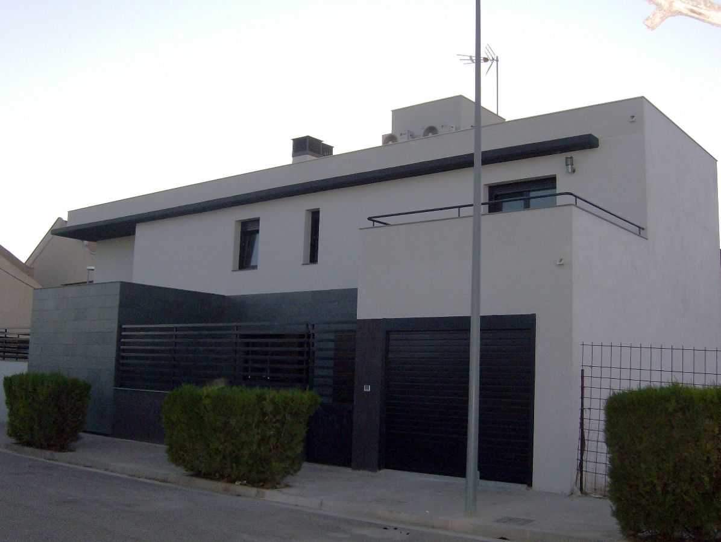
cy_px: 271
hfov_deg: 51.3
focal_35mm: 36
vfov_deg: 39.7
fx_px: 751
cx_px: 360
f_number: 4.7
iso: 200
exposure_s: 1/773
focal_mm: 6
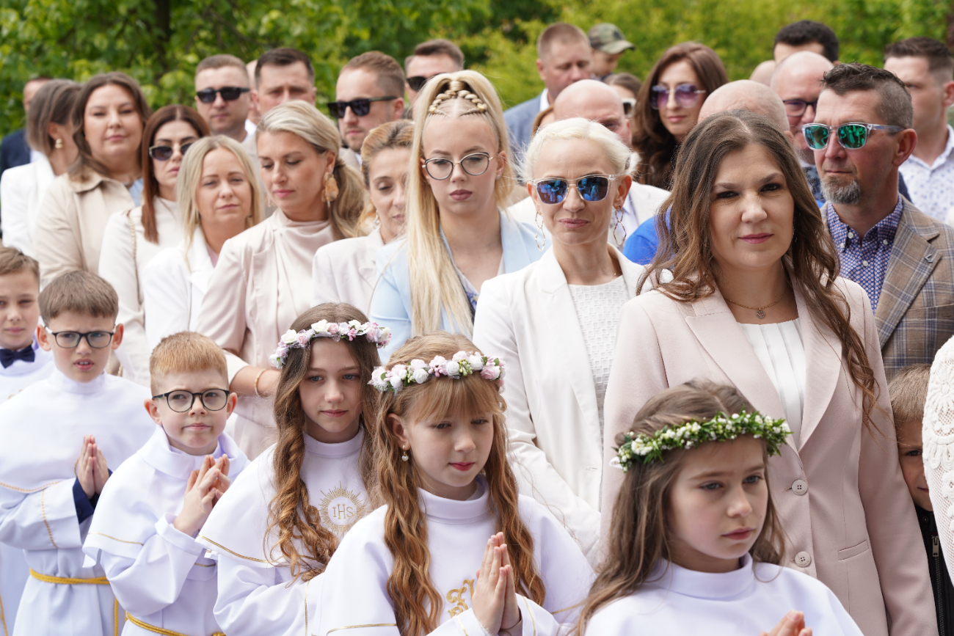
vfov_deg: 14.7
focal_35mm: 93
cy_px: 318
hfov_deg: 21.9
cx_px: 477
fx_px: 2465
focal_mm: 93
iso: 160
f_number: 7.1
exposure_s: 1/160
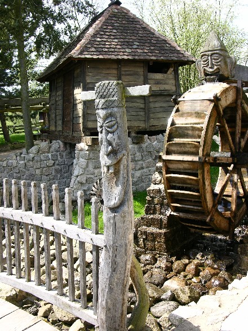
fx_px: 373
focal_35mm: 39
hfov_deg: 36.8
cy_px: 166
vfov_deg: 47.9
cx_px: 124
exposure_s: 1/71.1
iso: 50
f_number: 5.7
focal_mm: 10
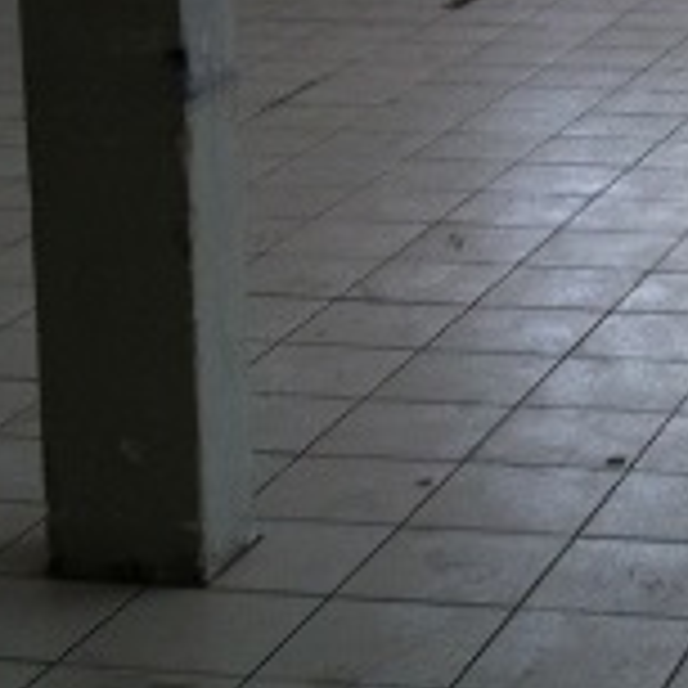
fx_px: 2901
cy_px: -63
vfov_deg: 13.3
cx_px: 805
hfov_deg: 13.2
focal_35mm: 129
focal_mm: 3.85
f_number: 2.8
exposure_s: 1/15
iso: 80
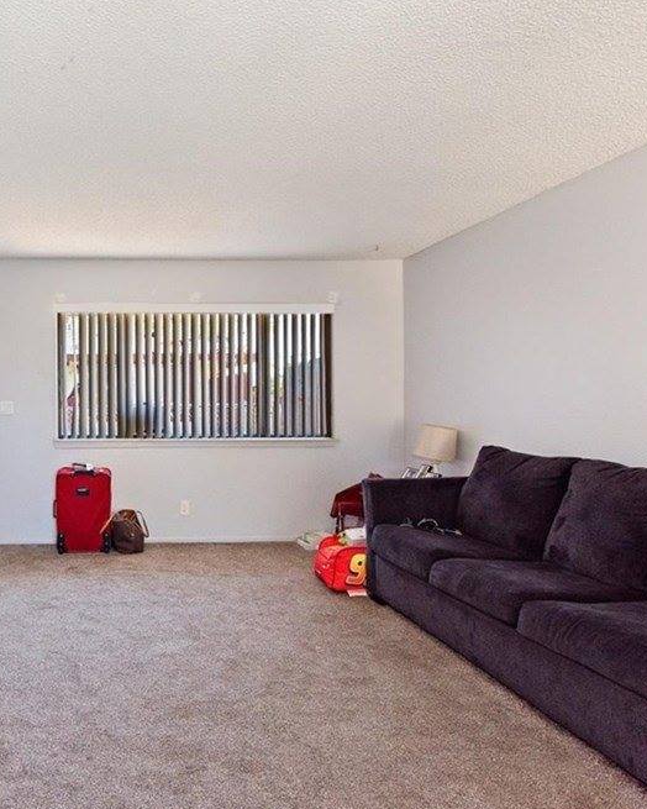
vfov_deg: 75.0
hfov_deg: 58.3
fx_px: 527
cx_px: 128
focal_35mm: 22
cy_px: 397
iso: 125
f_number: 4.5
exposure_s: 1/125
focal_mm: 10
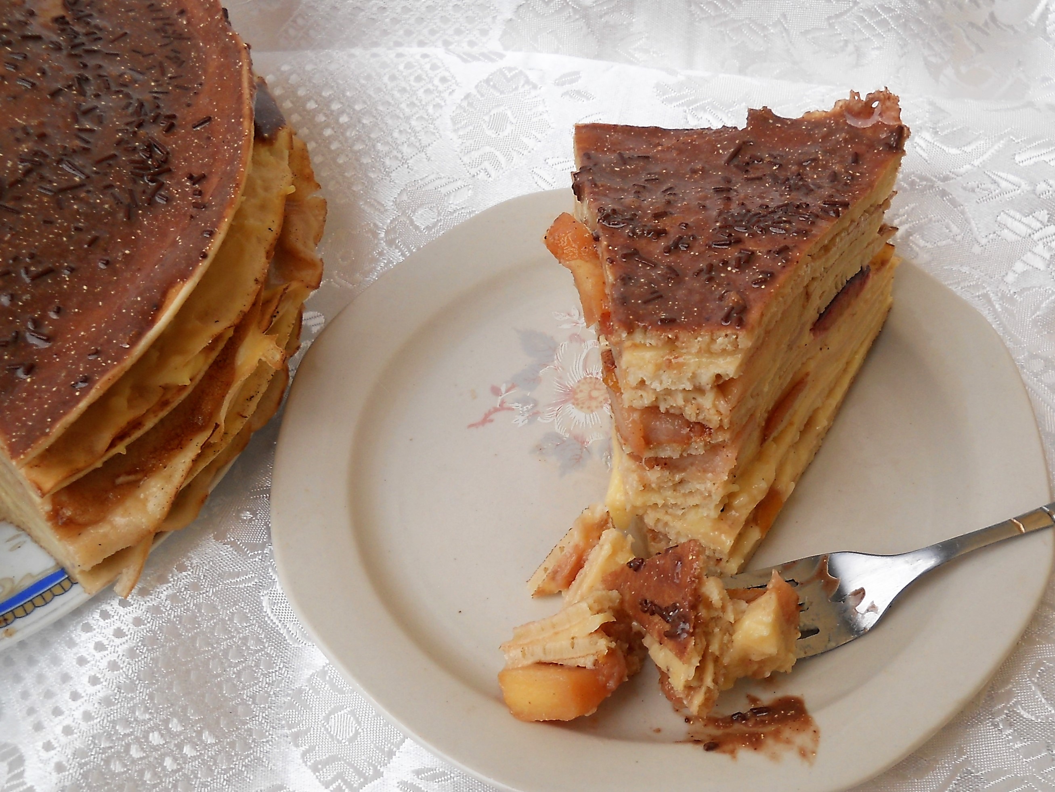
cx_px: 528
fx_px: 1250
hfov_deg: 45.8
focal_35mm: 41
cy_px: 396
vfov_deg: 35.1
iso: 80
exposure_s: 1/125
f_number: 5.5
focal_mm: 6.72
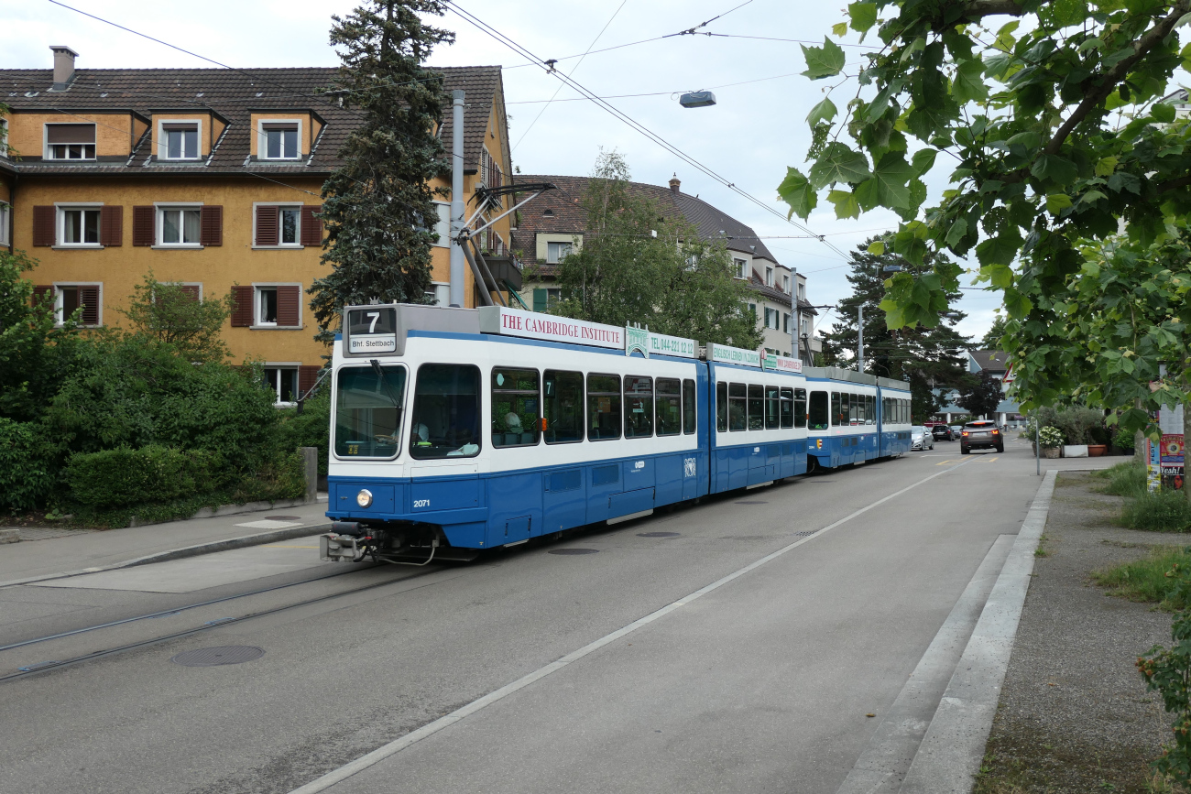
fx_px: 959
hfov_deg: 63.7
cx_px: 596
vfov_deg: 45.0
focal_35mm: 29
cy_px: 397
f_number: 3.5
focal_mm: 10.6
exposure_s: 1/800
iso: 200
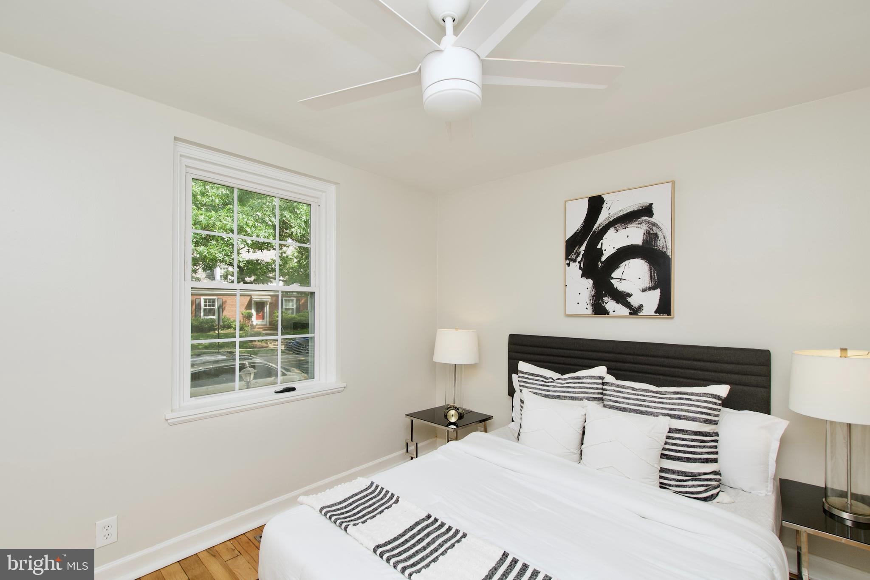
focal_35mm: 15
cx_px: 435
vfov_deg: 77.3
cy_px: 290
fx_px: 362
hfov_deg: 100.4
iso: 400
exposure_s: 1/200
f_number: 7.1
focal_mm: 10
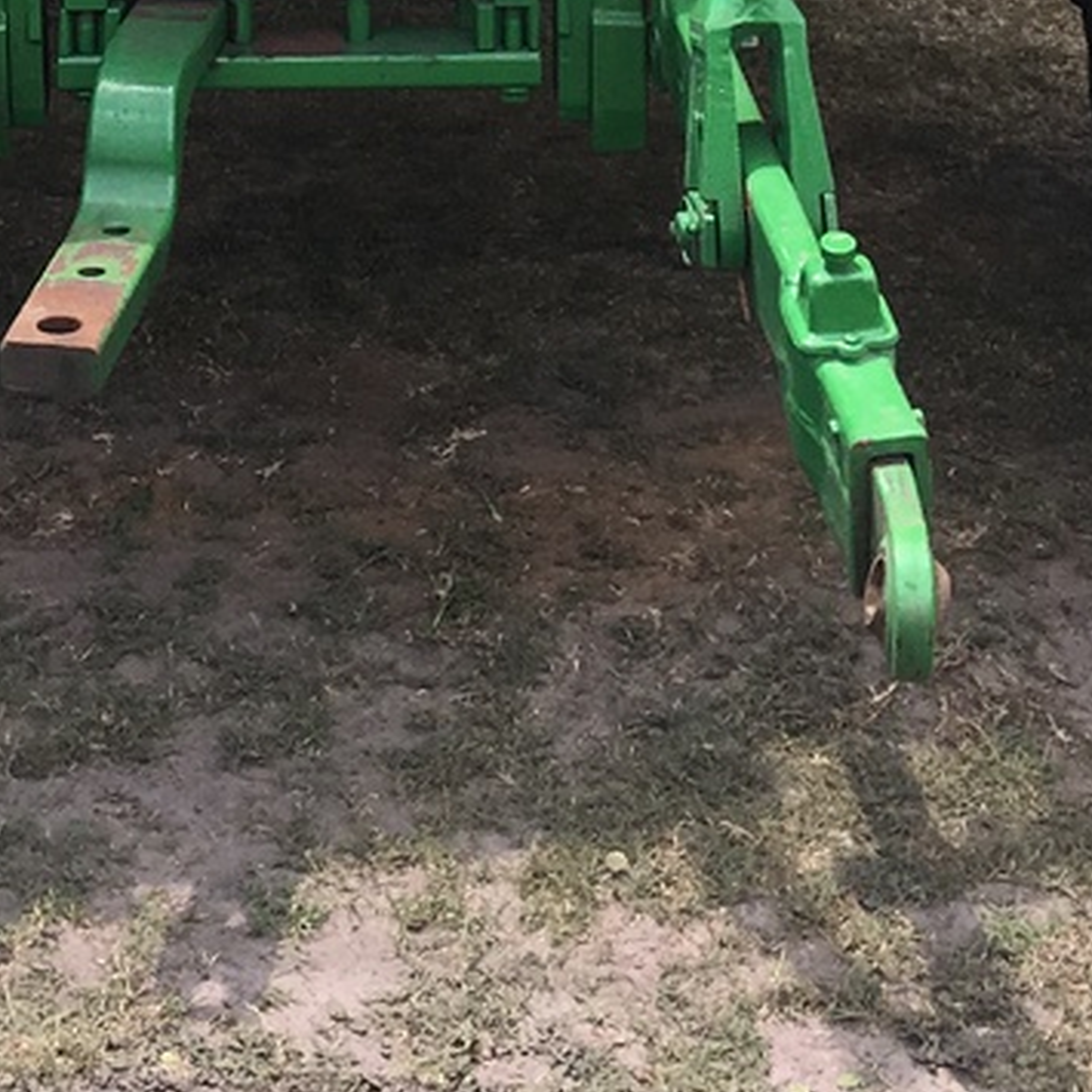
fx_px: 3962
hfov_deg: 15.6
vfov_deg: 13.6
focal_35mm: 111
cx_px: 191
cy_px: -1049
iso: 25
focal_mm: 4.15
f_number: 2.2
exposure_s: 1/641
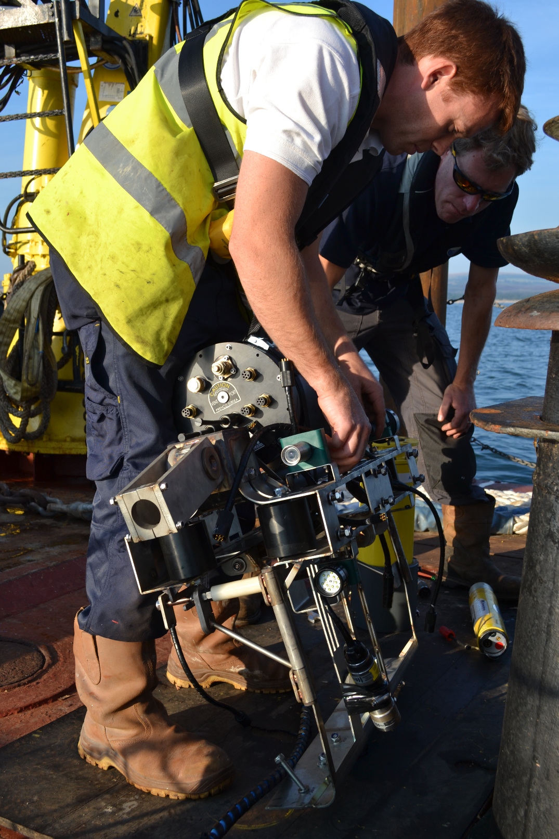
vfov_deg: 53.1
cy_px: 420
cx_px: 280
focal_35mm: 36
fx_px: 839
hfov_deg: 36.9
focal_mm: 24
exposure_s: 1/200
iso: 100
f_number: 7.1
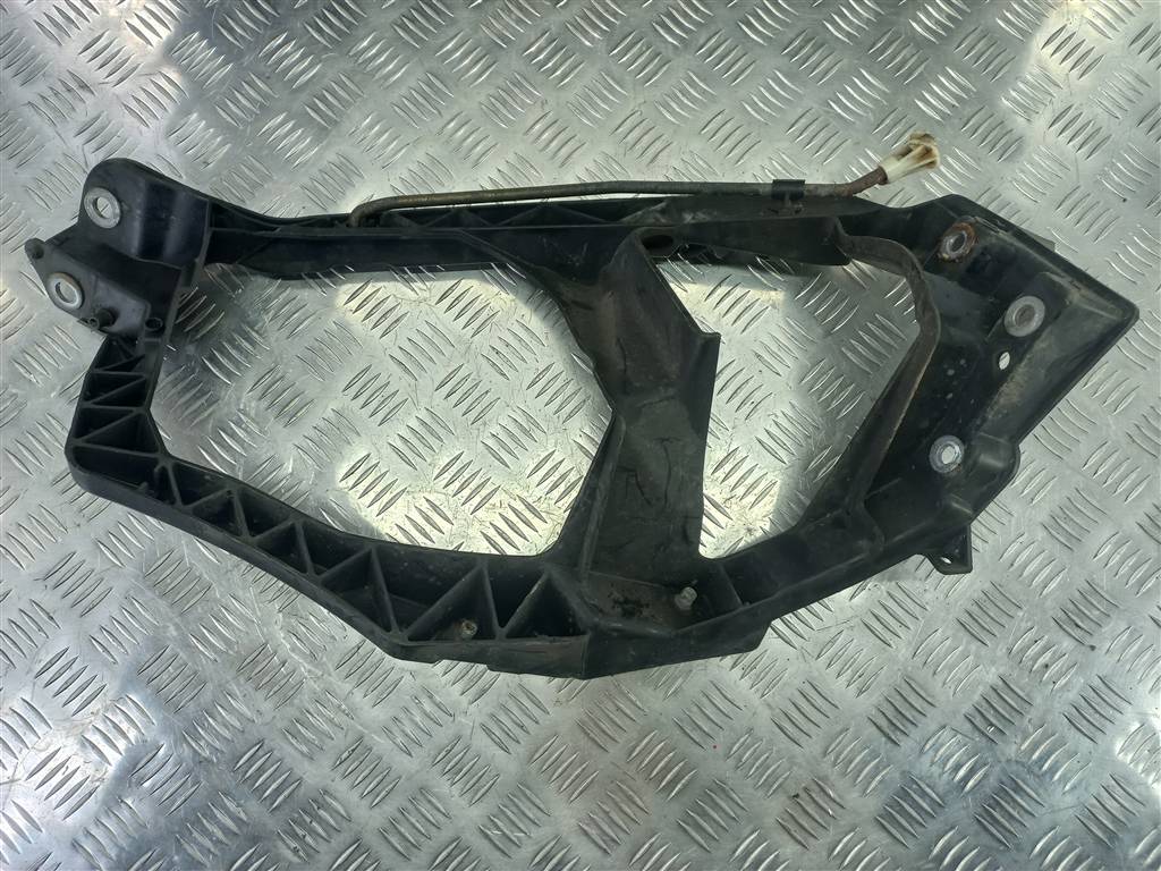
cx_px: 580
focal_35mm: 25
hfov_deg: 69.4
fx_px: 838
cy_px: 436
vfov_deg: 54.9
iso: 50
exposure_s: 1/50
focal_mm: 4.6
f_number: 1.8
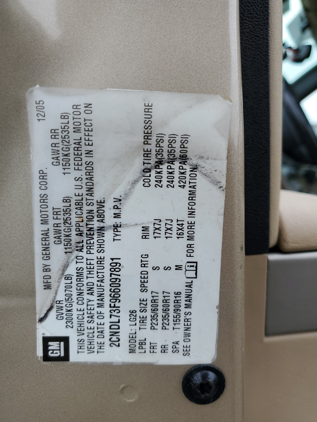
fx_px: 317
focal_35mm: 26
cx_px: 158
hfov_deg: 53.1
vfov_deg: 67.3
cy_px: 211
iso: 50
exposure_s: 1/244
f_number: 1.5
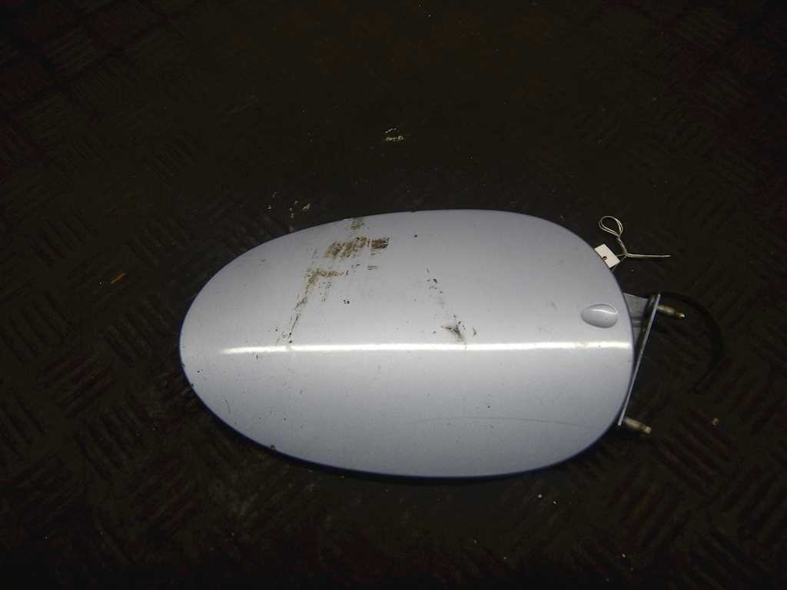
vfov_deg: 56.8
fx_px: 546
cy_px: 295
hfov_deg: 71.6
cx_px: 394
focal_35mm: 24
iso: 125
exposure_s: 1/50
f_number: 2.8
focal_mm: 4.3
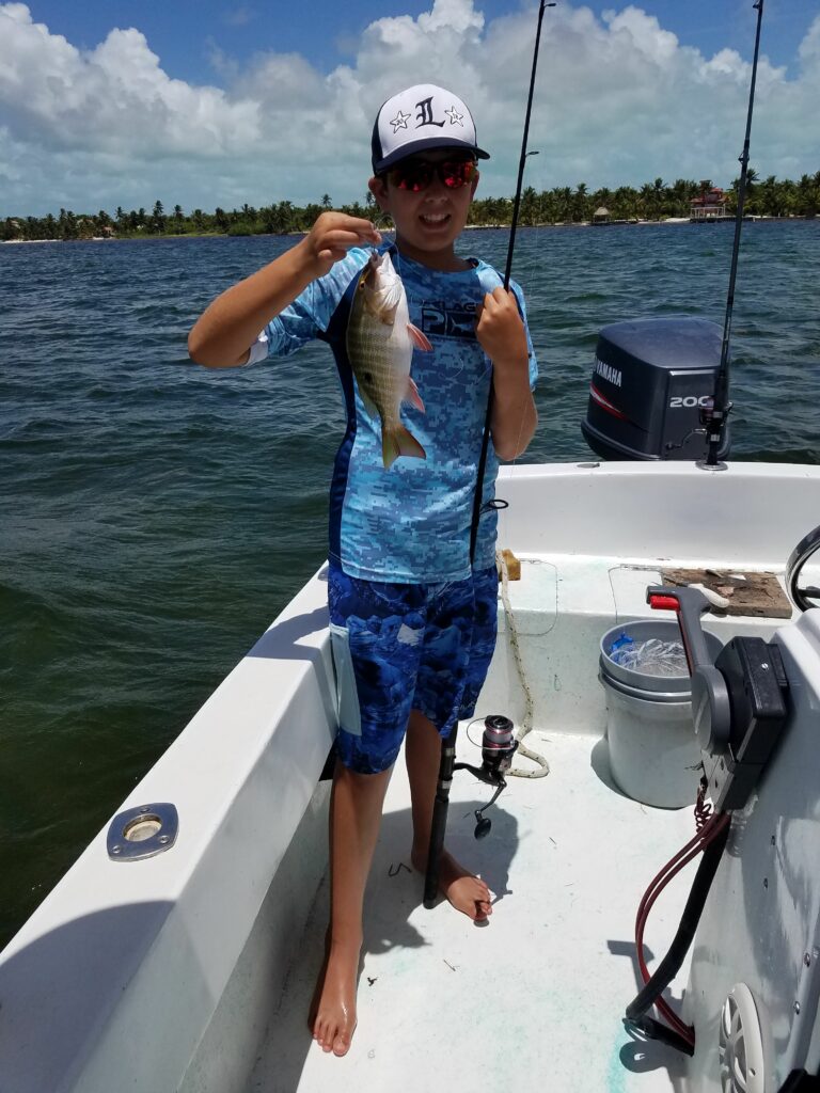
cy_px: 546
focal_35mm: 26
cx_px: 410
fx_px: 821
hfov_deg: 53.1
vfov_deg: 67.3
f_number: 1.7
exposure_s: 1/7408
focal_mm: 4.2
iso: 50
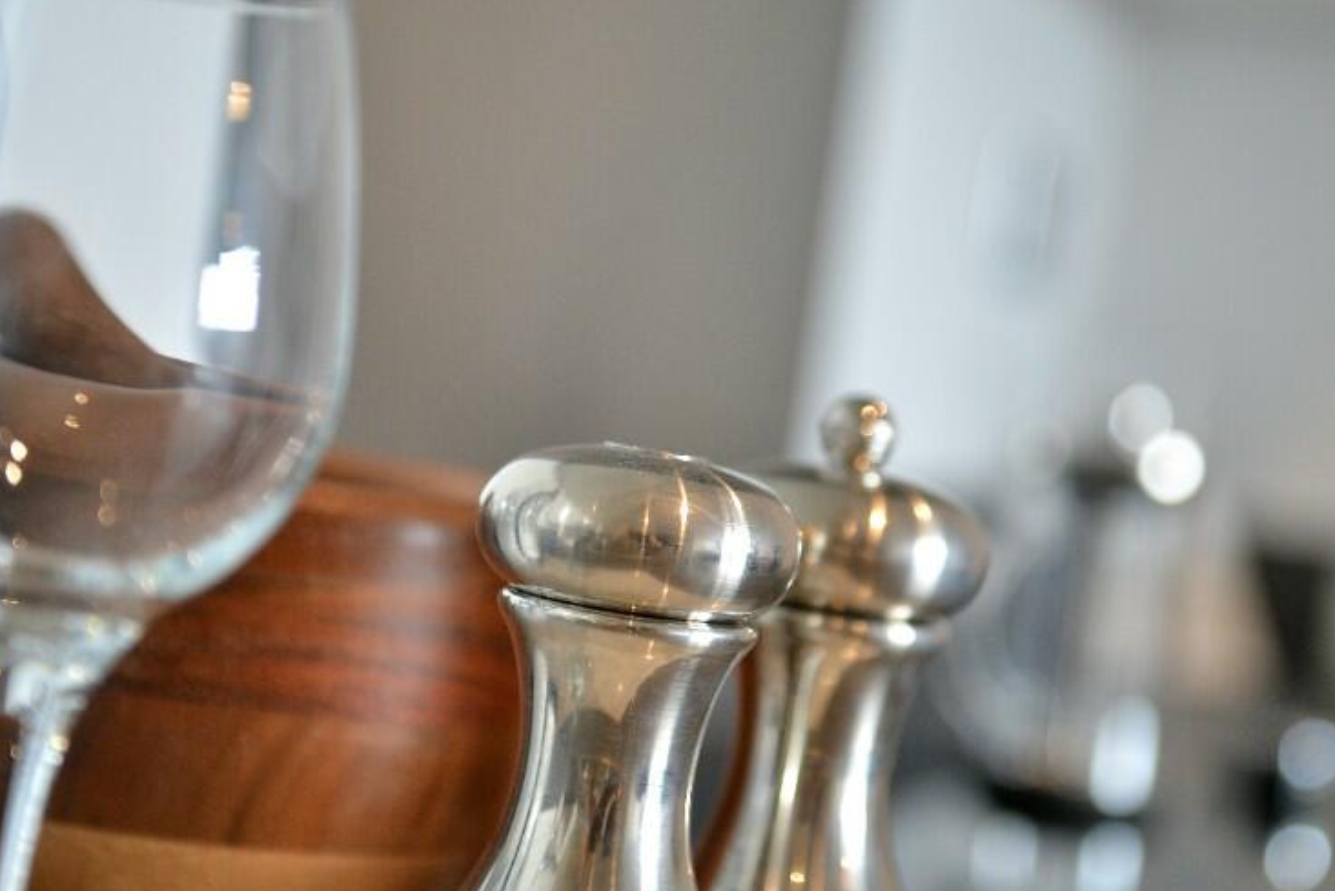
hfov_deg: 25.0
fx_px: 3004
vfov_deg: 16.9
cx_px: 712
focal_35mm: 81
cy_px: 400
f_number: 2.8
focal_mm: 58
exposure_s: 1/160
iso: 1000
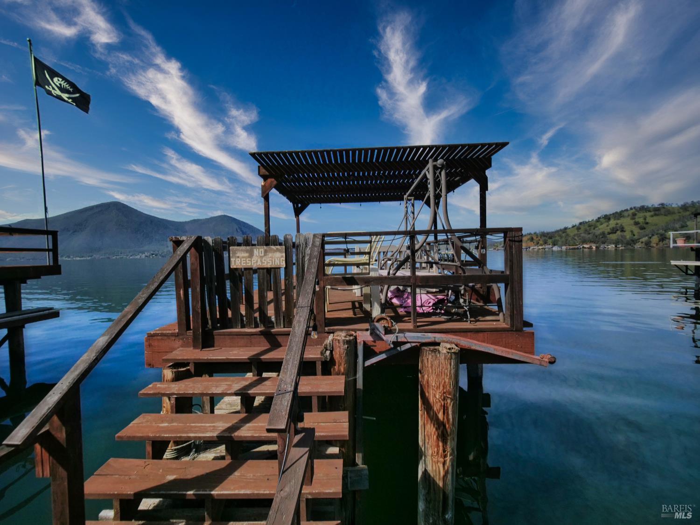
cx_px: 350
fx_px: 283
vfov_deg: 85.7
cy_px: 262
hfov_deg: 102.1
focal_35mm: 14
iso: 320
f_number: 2.8
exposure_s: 1/8000
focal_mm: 7
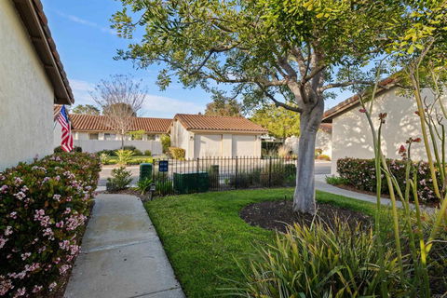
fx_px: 223
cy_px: 149
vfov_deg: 67.4
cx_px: 224
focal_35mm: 18
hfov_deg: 90.0
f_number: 9
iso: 100
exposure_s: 1/125
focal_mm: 12
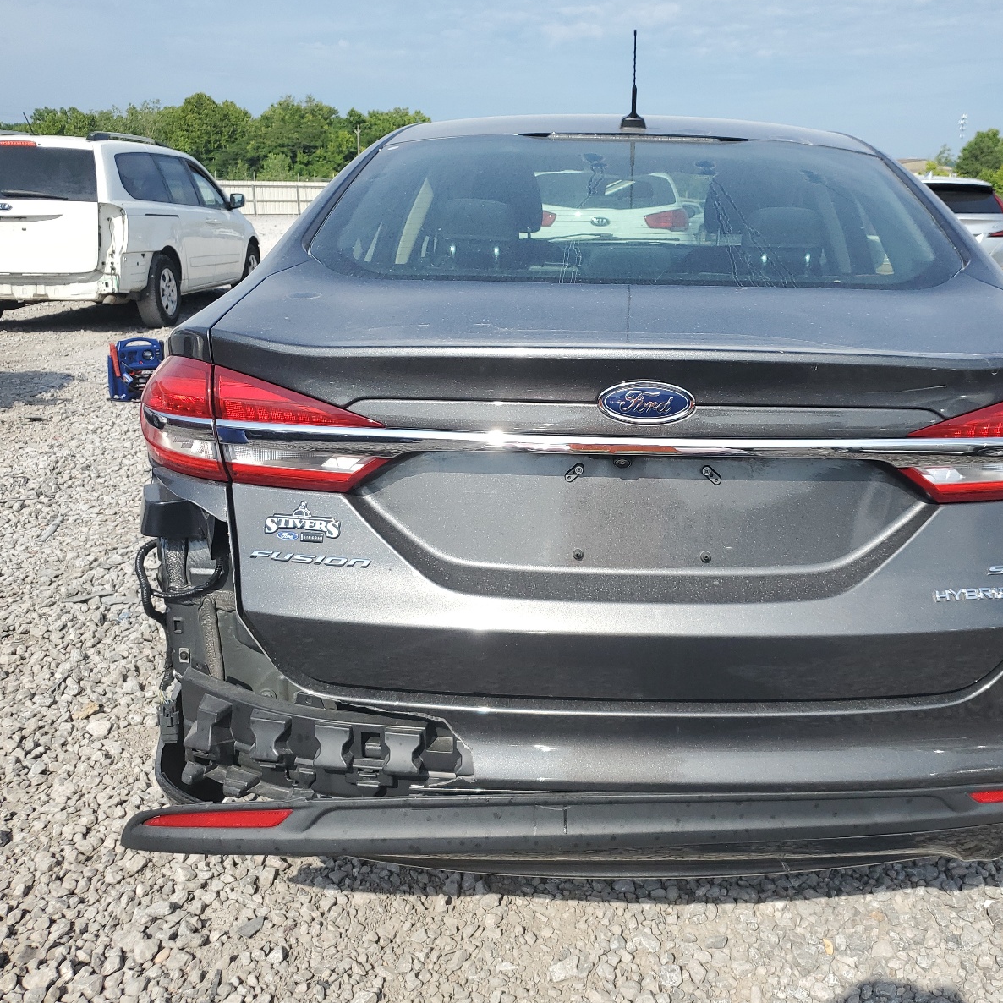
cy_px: 498
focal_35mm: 31
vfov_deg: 52.5
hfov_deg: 52.0
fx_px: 1016
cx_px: 622
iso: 50
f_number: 1.5
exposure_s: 1/3333
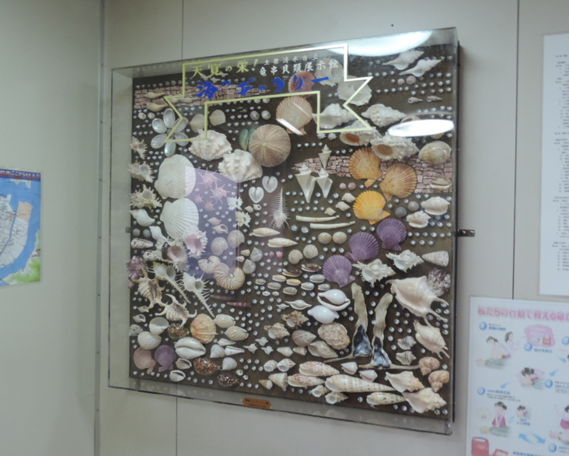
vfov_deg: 45.8
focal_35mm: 32
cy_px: 228
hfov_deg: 55.6
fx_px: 539
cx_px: 271
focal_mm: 5.3
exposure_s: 1/20
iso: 400
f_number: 3.1
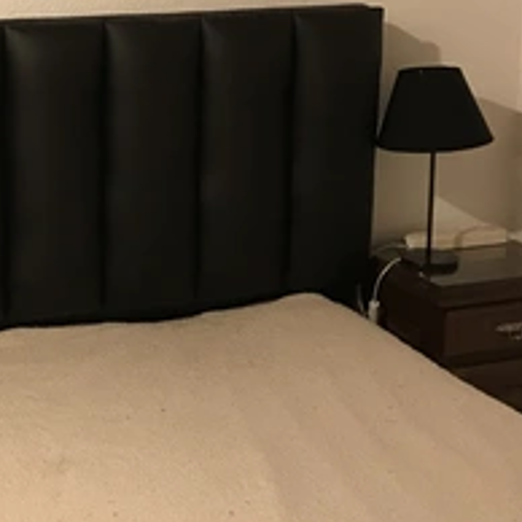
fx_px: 955
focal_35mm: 56
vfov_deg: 29.8
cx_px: 0
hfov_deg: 28.7
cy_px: 97
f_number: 1.8
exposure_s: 1/17
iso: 80
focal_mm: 3.99
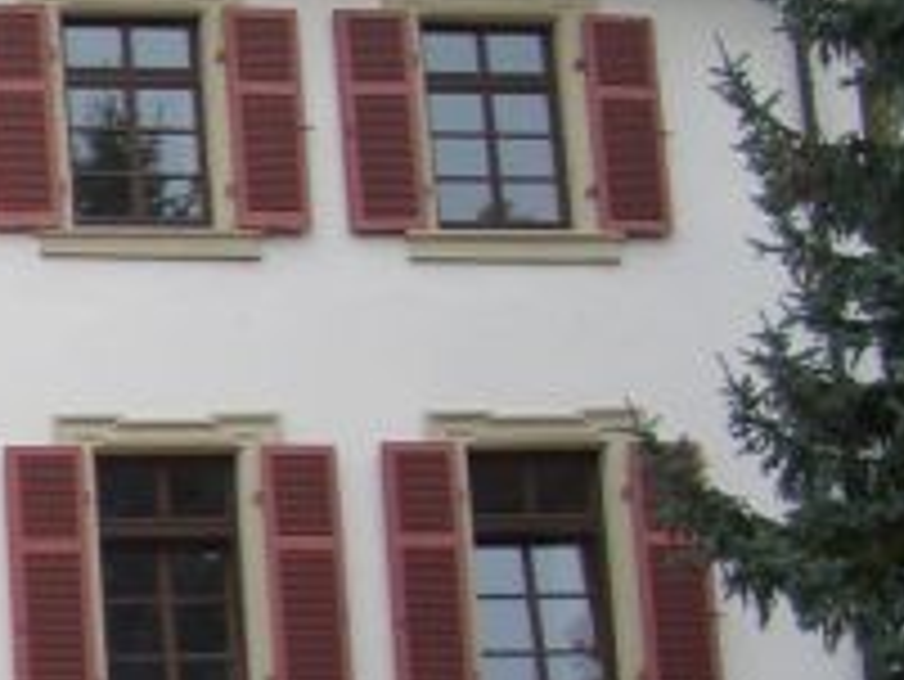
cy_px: 401
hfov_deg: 12.9
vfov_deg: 10.7
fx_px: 3632
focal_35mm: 139
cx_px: -711
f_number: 2.6
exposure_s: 1/80
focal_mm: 5.8
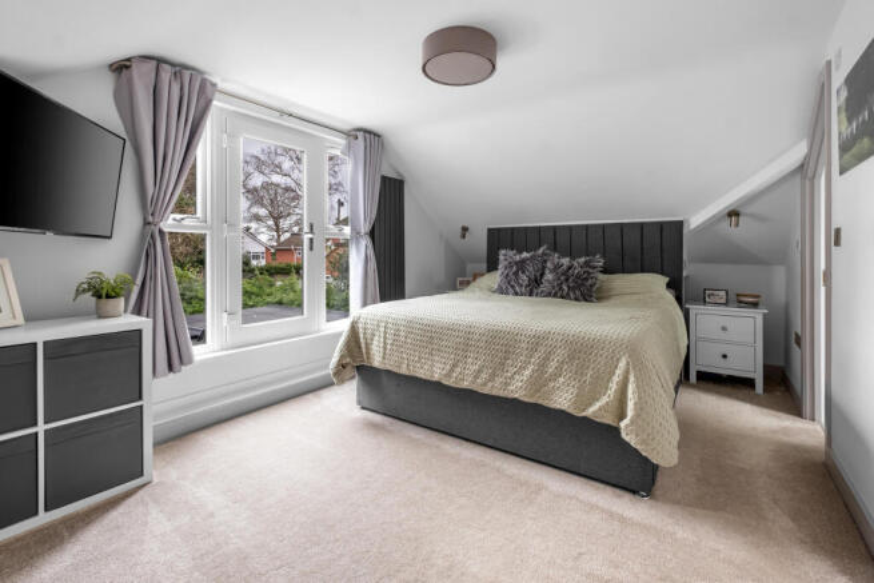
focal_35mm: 15
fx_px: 364
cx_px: 437
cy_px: 292
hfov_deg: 100.4
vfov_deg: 77.4
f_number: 8
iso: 160
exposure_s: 20
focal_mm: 10
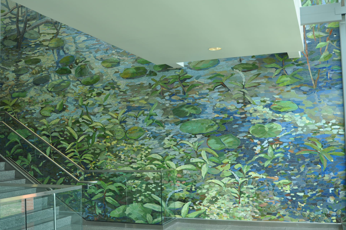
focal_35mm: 40
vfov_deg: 33.3
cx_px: 173
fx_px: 384
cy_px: 122
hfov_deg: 48.5
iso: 200
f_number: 4.5
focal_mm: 24
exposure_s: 1/80
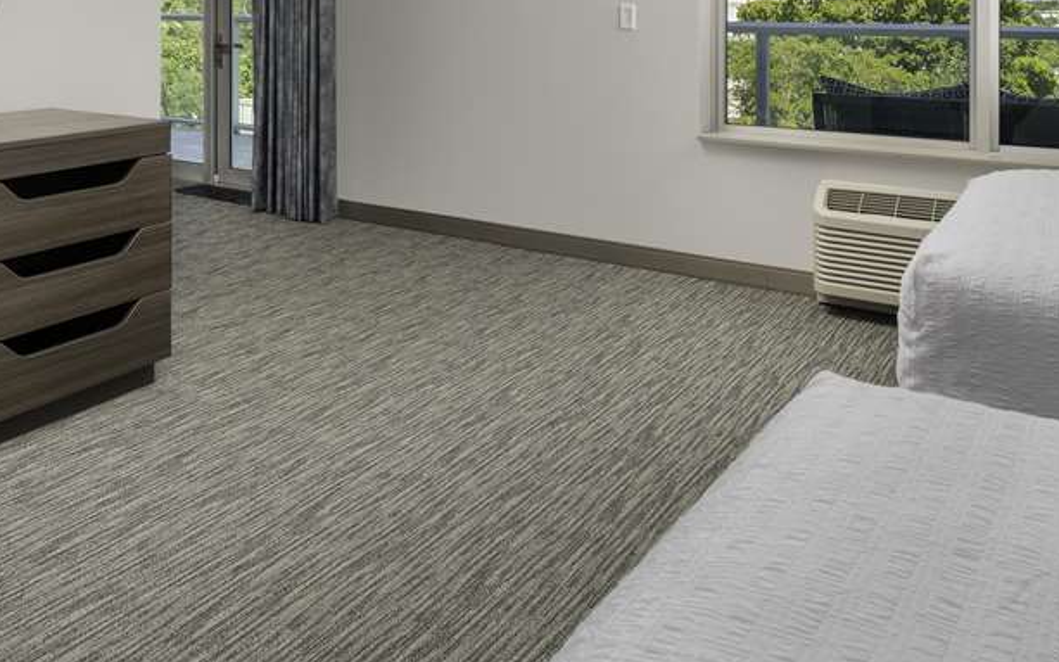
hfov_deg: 54.6
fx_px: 981
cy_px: 92
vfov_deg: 35.5
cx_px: 293
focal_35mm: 34
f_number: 11
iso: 50
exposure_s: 5
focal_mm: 20
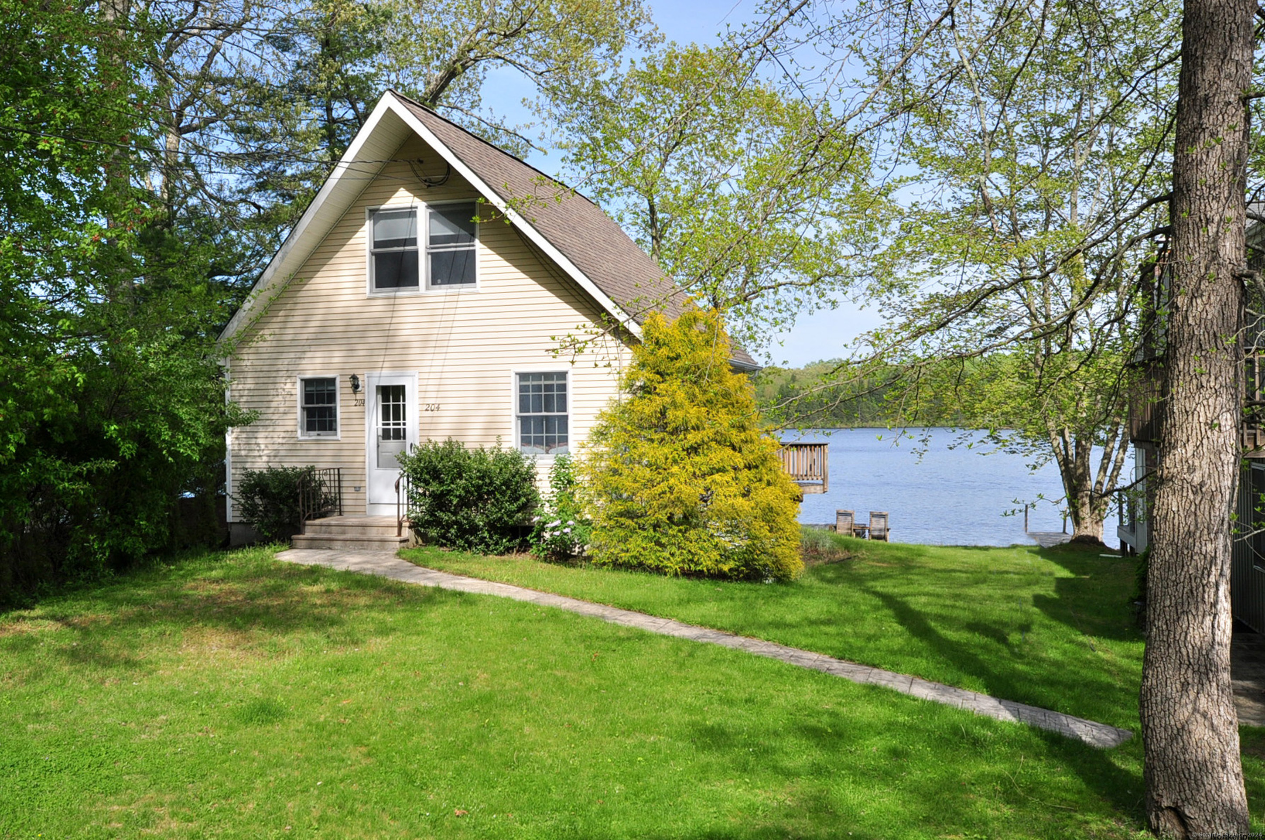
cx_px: 632
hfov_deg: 62.0
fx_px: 1053
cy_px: 420
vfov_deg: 43.5
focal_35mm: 30
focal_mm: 20
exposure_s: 1/500
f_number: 8
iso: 250
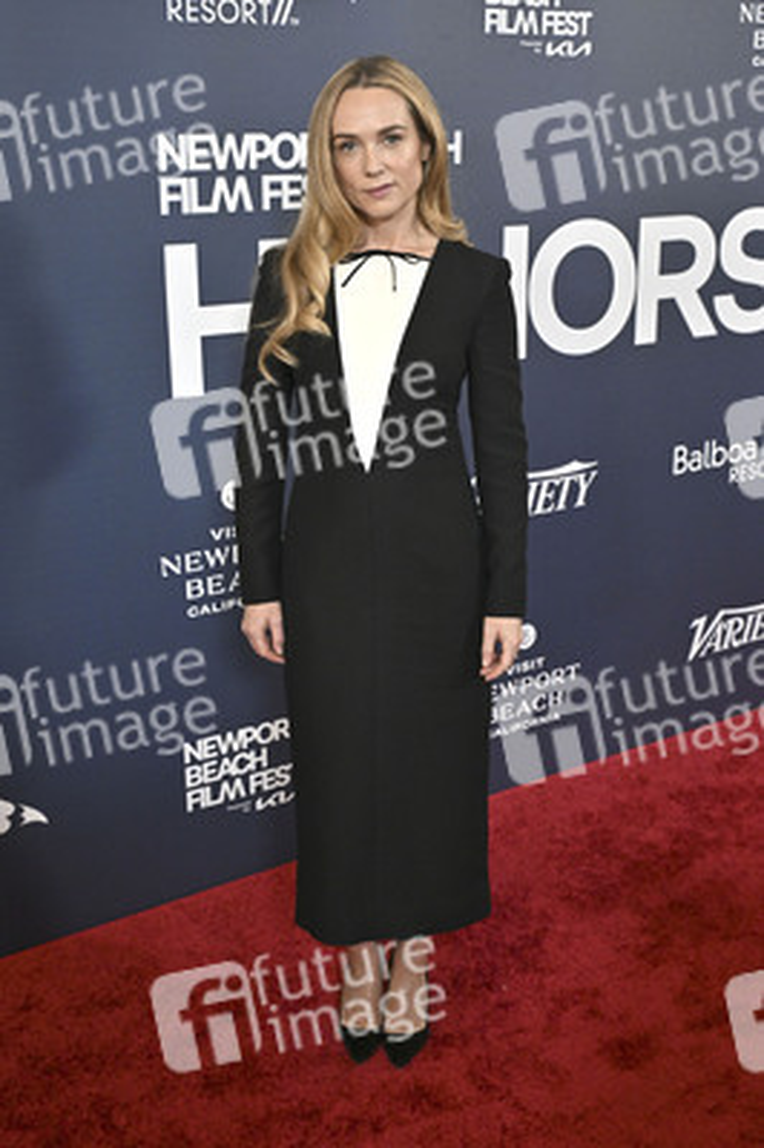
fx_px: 1212
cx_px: 382
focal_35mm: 38
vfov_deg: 50.7
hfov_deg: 35.0
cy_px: 574
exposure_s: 1/320
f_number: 5.6
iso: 2500
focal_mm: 38
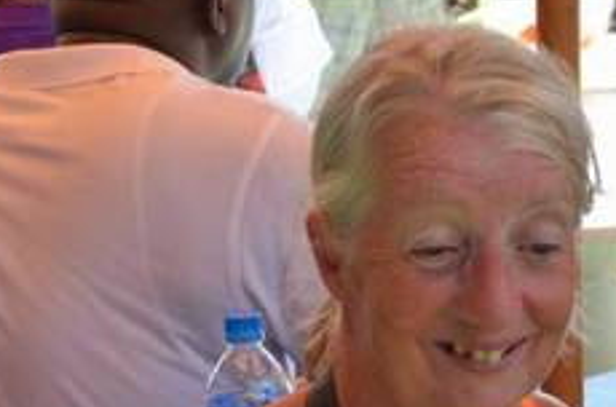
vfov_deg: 8.5
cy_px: 328
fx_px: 2722
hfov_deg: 12.4
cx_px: 860
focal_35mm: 160
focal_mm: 35
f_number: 5
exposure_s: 1/125
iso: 100
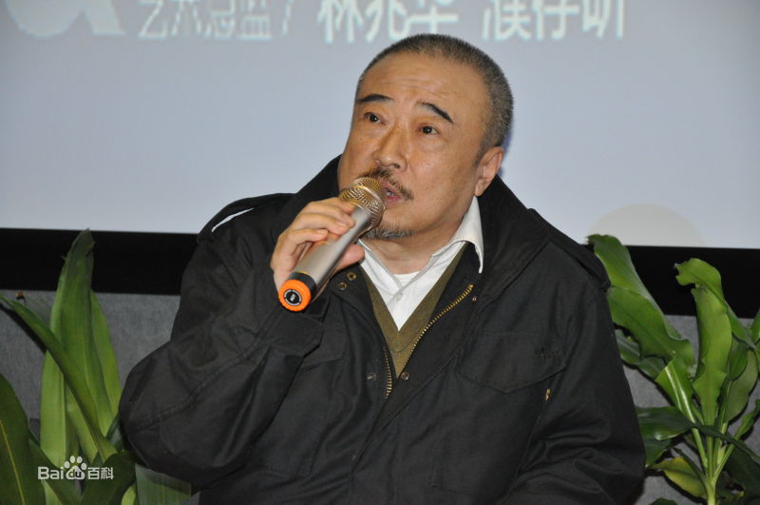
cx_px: 380
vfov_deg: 10.1
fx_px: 2846
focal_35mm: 135
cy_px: 252
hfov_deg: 15.2
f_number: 5.6
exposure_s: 1/60
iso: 2000
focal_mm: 90
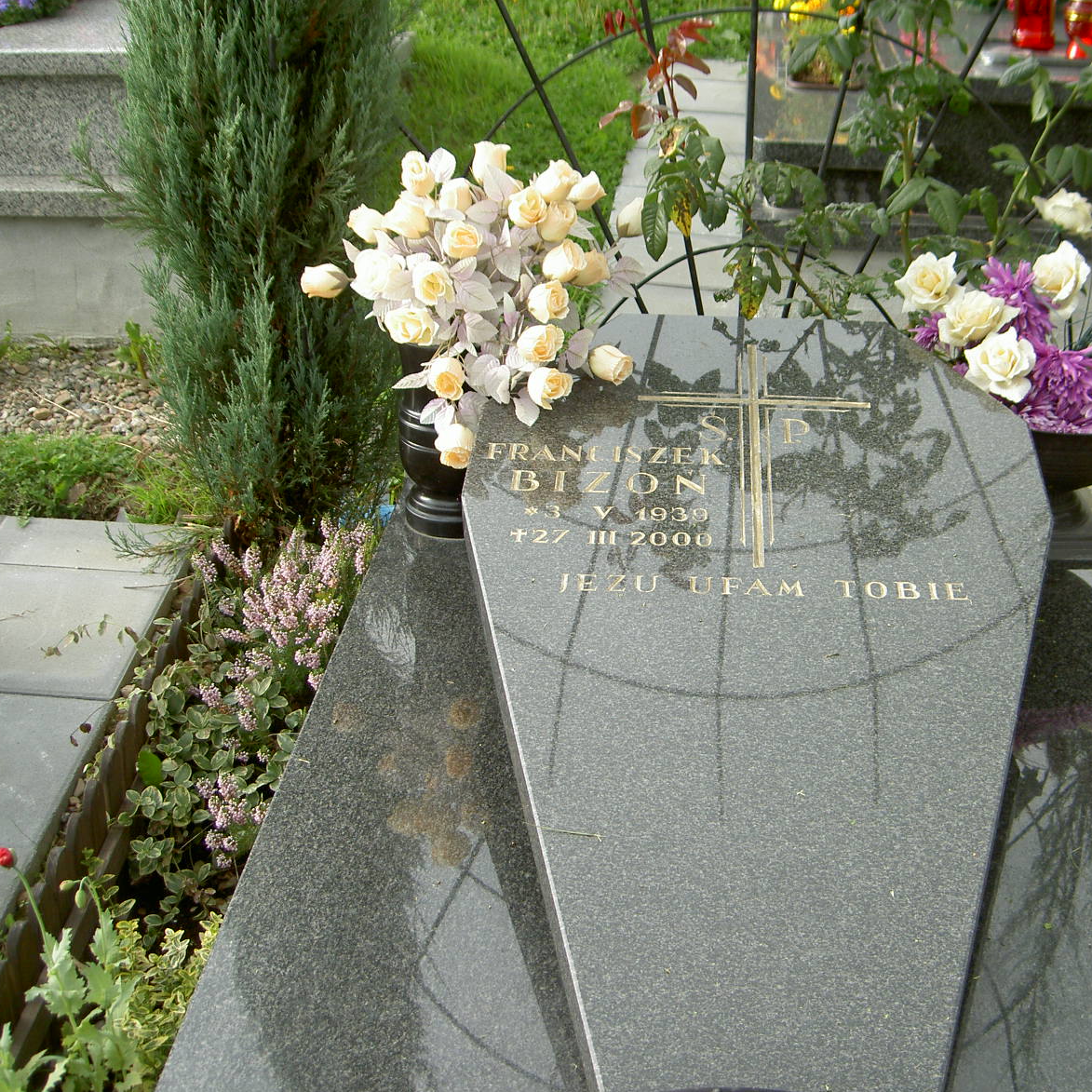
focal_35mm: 47
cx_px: 715
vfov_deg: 36.1
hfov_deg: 35.8
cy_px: 550
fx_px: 1677
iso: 50
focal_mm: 8
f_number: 2.8
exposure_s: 1/60
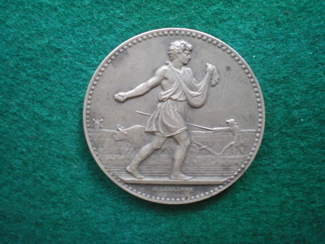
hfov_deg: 49.0
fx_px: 357
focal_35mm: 38
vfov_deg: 37.7
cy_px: 122
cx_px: 162
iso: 400
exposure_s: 1/20
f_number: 3.1
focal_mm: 6.3
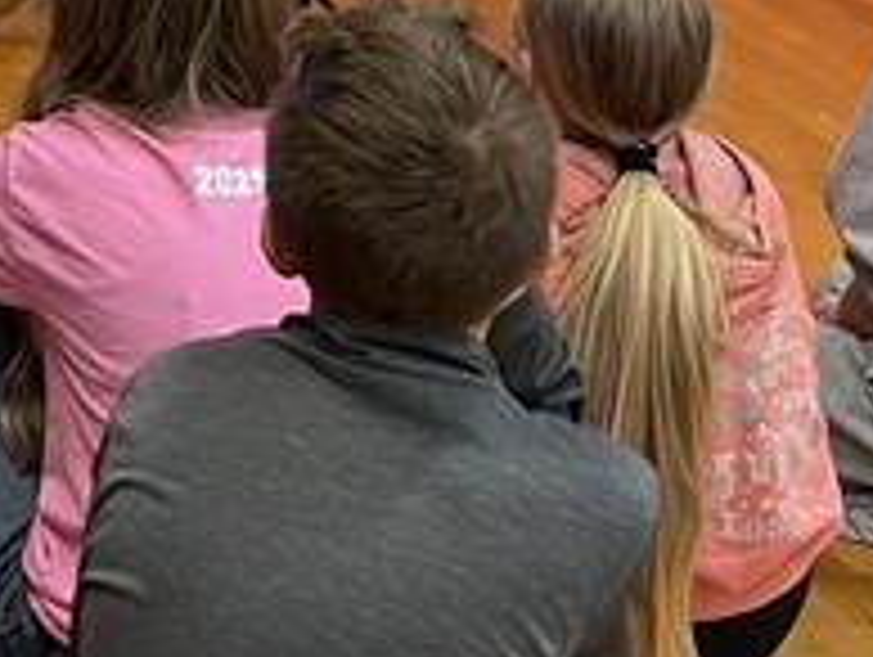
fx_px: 3459
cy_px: -513
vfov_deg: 10.3
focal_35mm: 137
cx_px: -513
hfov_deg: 13.4
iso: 125
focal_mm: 5.1
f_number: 1.6
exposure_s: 1/60
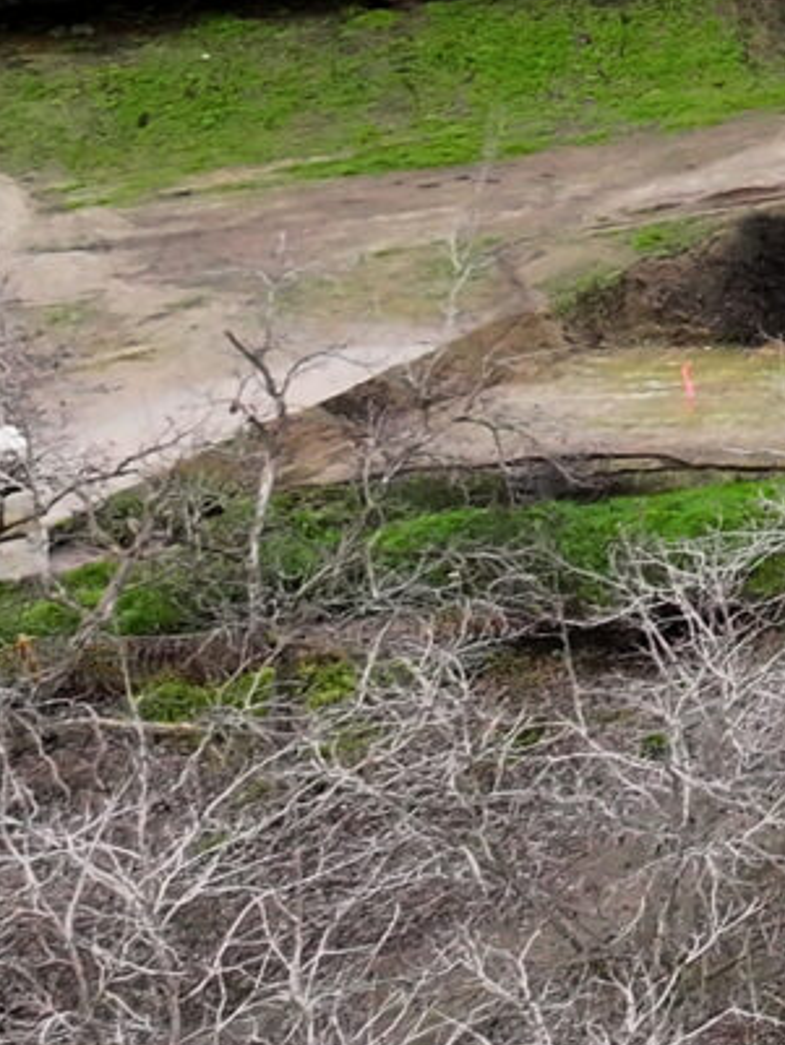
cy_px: -670
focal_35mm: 153
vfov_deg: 12.1
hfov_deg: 8.0
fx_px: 4624
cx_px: 2538
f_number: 2.8
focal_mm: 12.29
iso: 400
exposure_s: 1/800
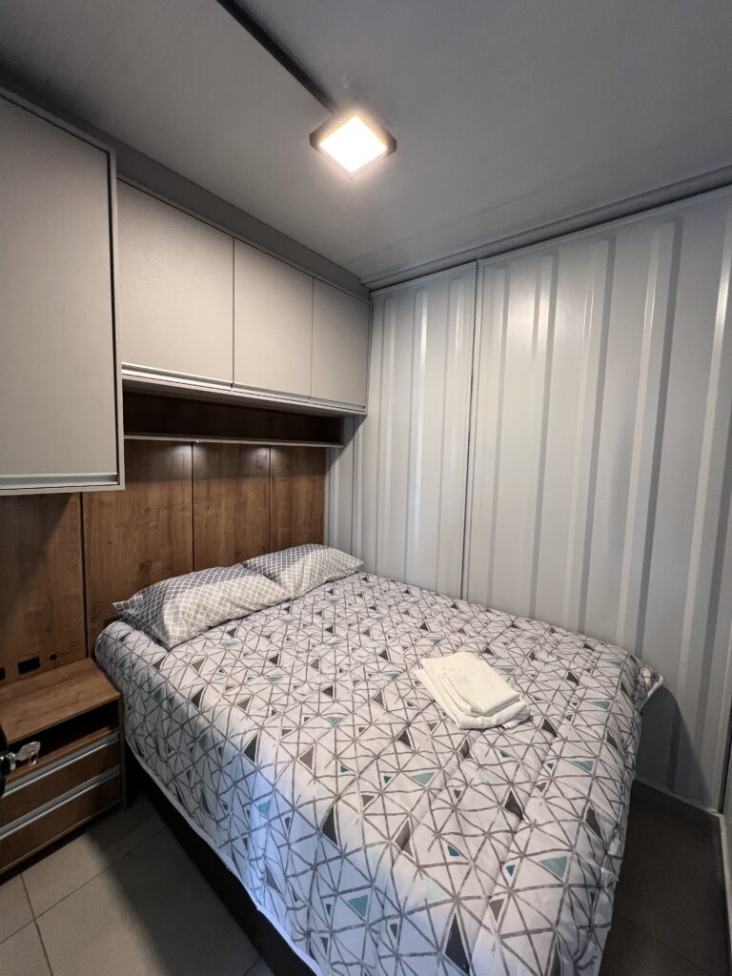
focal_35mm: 13
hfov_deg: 89.9
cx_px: 366
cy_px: 488
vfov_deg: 106.2
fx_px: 367
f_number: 1.8
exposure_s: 1/60
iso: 200
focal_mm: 1.57
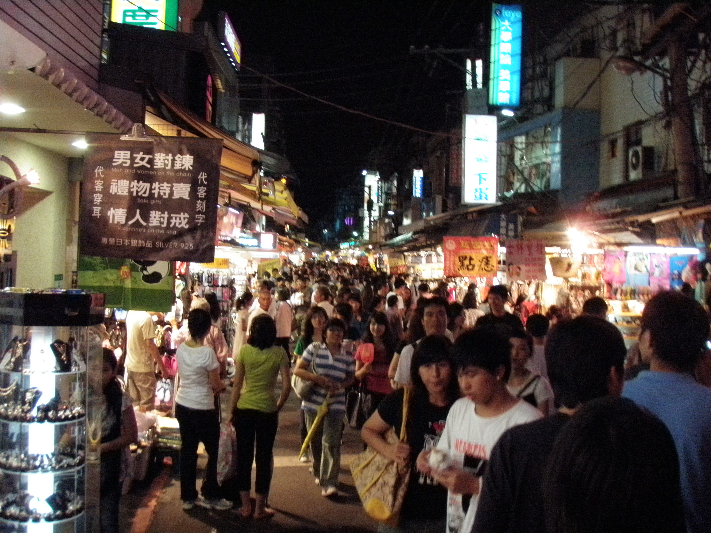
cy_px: 266
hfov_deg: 49.0
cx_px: 356
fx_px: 781
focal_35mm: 38
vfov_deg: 37.7
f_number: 3.5
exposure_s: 1/50
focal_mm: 6.7
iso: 800
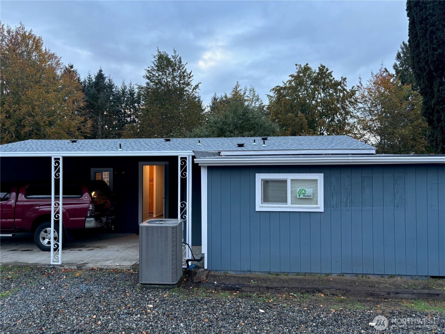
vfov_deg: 53.1
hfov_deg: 67.3
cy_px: 167
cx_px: 222
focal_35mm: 26
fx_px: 334
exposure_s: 1/120
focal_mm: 5.96
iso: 100
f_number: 1.6
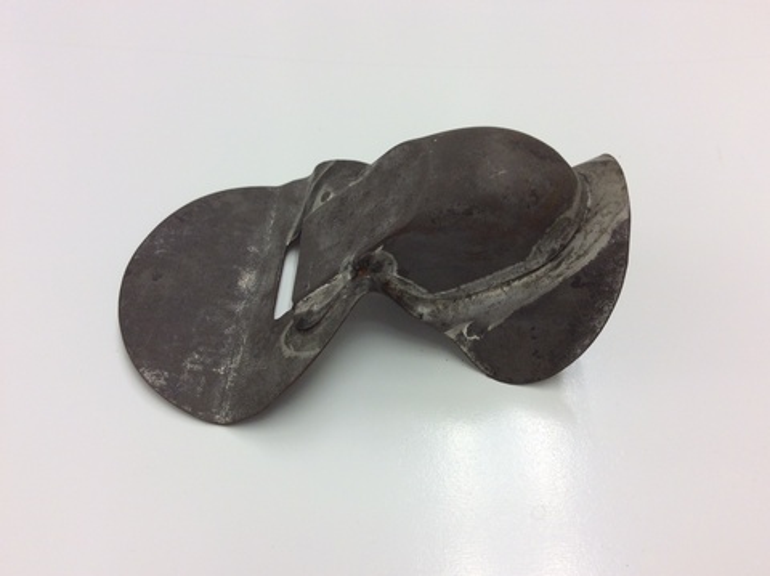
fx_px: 711
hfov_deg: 56.9
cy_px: 288
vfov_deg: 44.1
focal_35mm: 32
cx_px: 385
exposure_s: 1/40
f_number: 2.4
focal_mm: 3.3
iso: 40
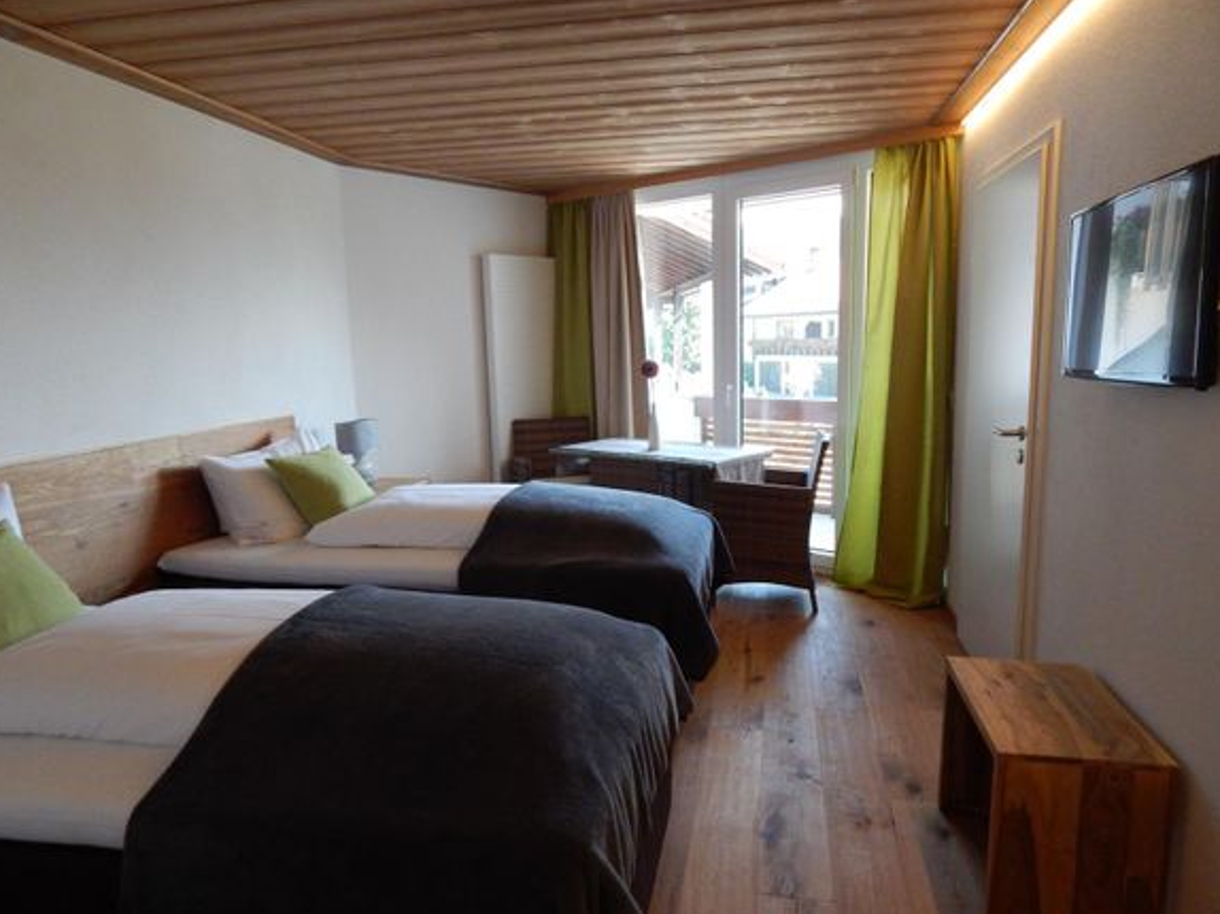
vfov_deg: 58.8
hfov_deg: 73.9
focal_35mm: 23
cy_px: 470
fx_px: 810
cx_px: 608
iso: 125
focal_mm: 4
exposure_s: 1/40
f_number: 3
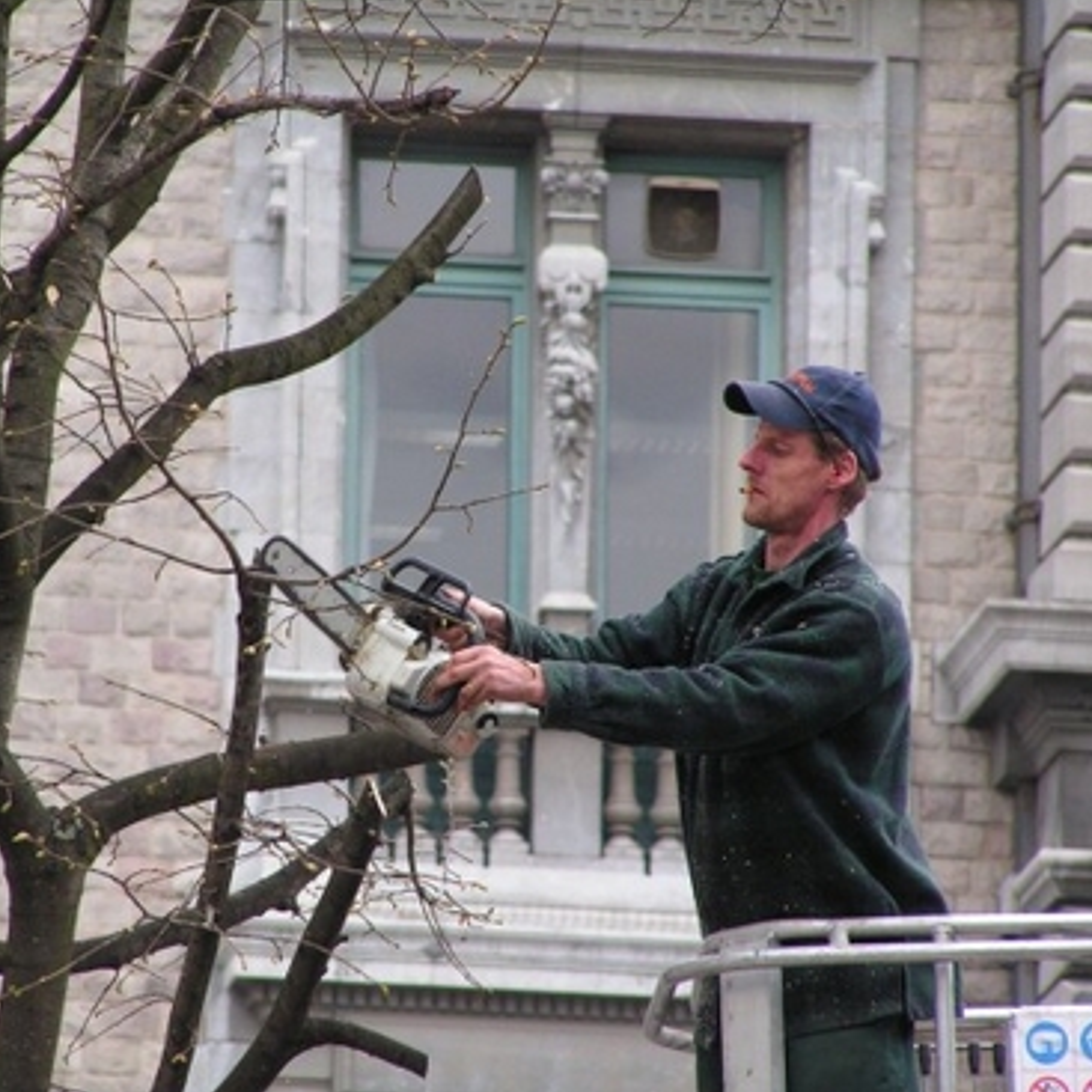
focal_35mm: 458
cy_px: 537
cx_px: 425
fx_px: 16346
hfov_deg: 3.8
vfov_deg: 3.8
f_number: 3.7
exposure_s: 1/400
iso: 125
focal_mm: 63
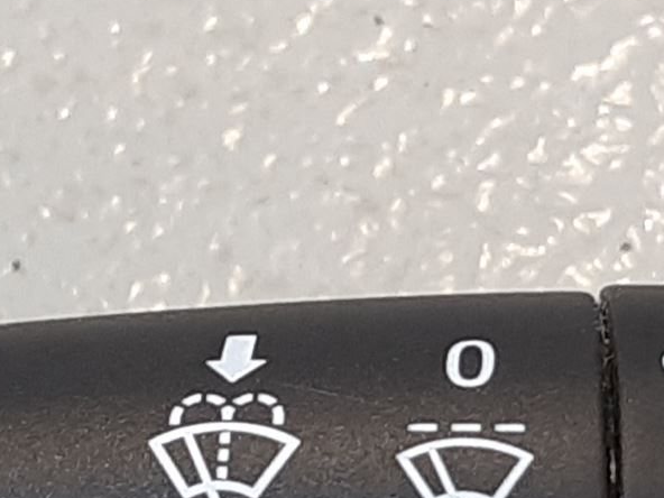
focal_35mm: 90
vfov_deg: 15.6
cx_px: 601
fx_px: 1726
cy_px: 647
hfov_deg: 21.3
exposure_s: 1/50
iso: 64
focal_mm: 3.93
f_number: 1.7
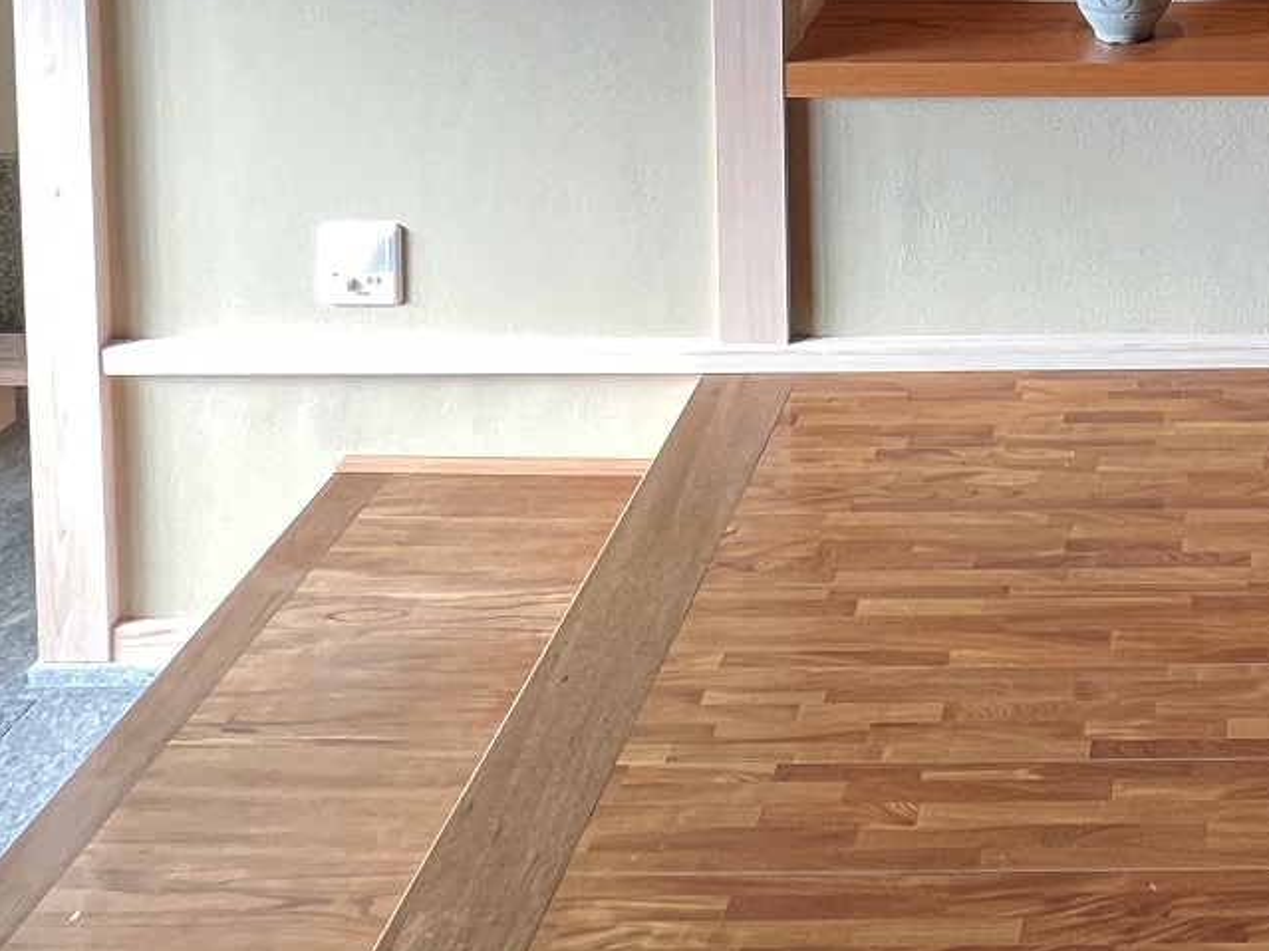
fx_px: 1503
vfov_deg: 25.4
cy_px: -510
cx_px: 1267
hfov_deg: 40.2
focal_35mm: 41
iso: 160
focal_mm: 1.57
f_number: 1.8
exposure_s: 1/99
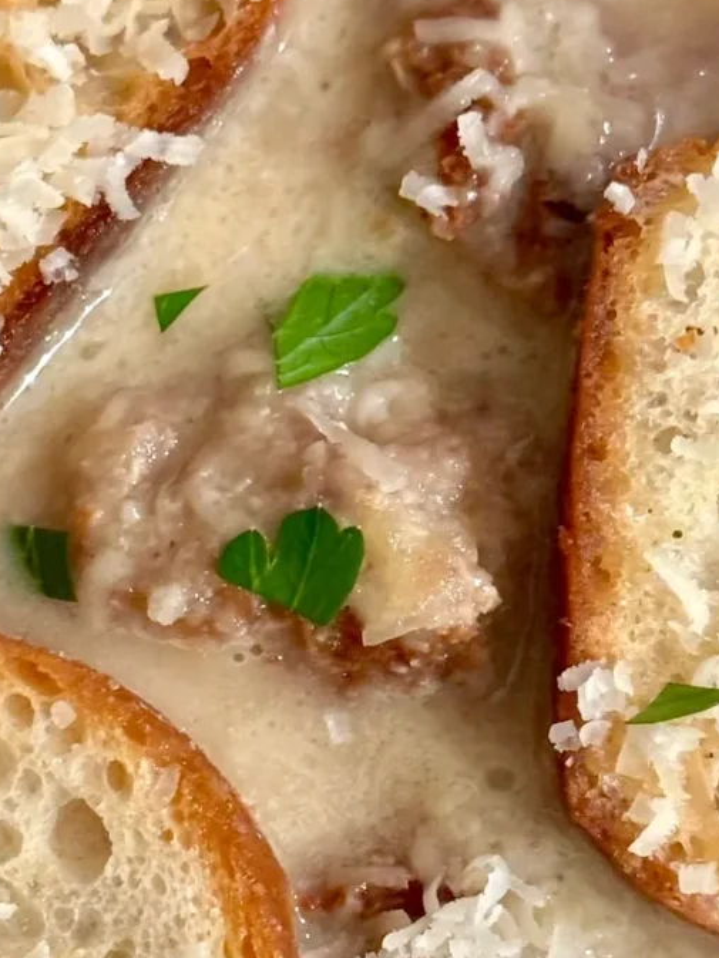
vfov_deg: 14.4
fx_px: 3793
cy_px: 537
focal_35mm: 137
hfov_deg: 10.8
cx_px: 283
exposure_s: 1/30
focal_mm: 6.76
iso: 500
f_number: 1.78
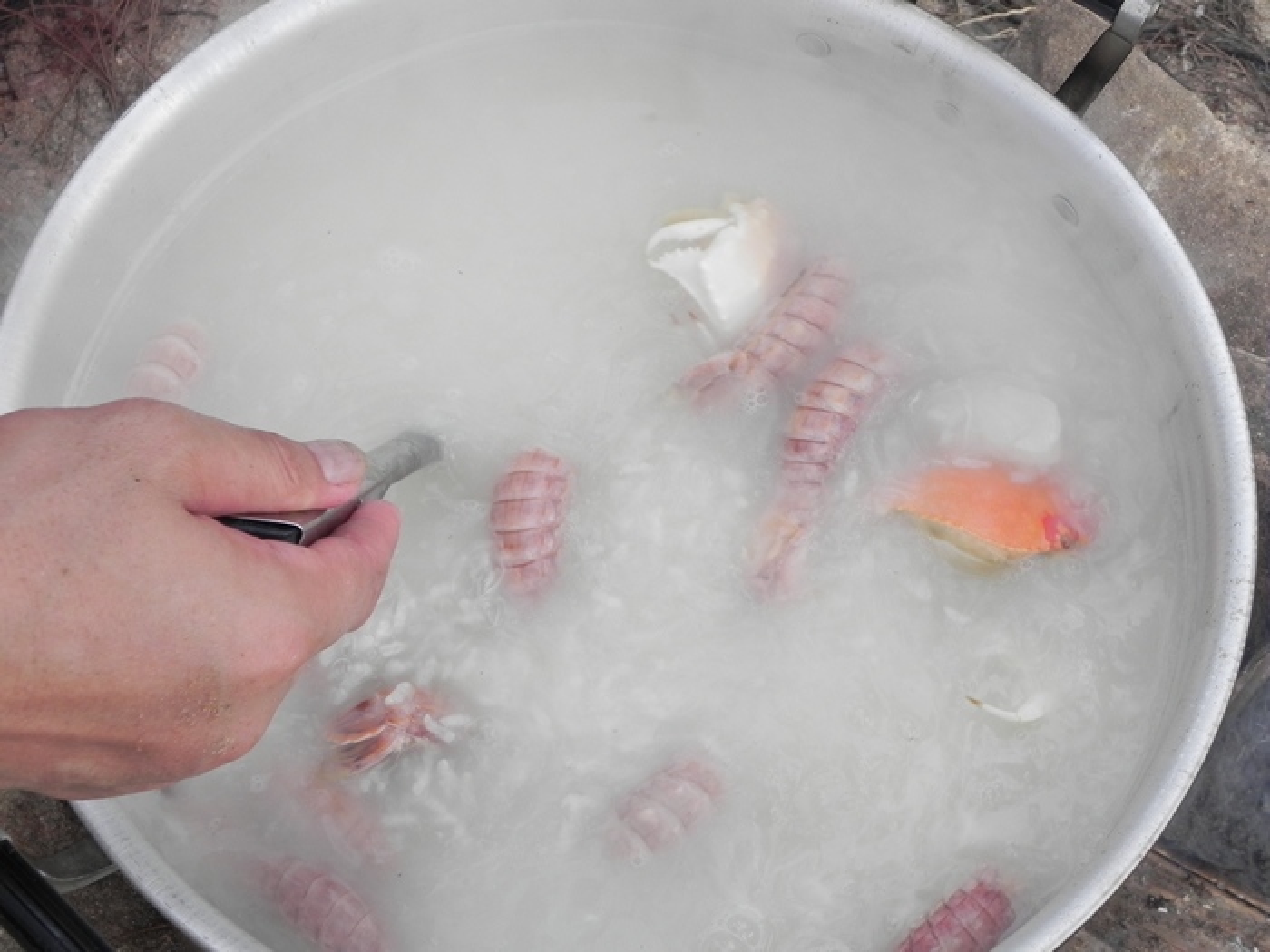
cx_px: 635
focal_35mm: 75
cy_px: 476
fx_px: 2752
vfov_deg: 19.6
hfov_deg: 26.0
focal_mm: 13.4
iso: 160
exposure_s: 1/187
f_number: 4.5
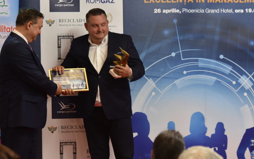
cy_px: 67
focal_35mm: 158
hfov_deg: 13.2
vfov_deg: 8.3
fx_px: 1094
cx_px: 94
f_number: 3.5
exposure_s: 1/125
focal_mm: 112
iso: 1250
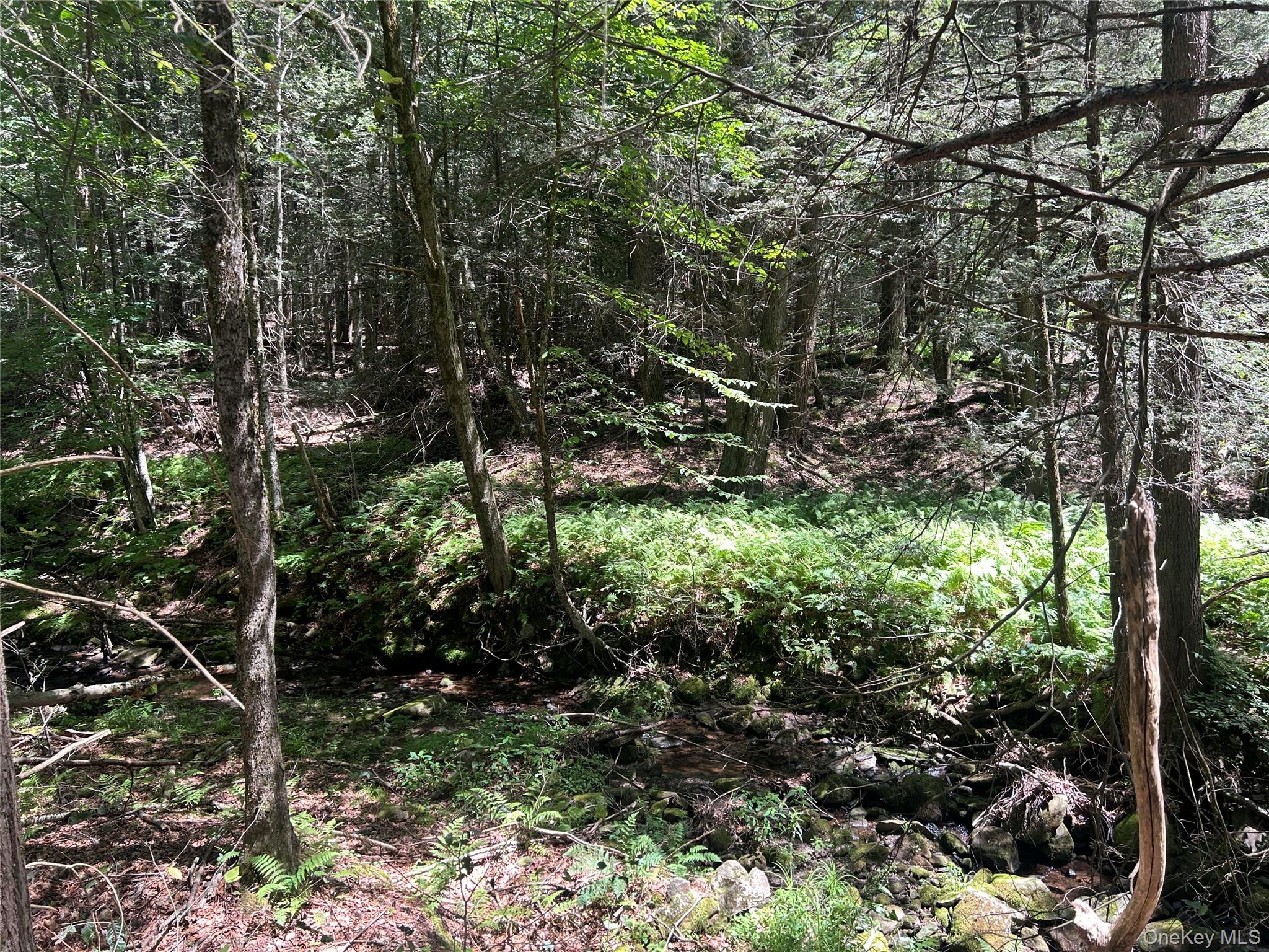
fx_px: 953
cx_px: 634
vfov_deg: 53.1
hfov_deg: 67.3
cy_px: 476
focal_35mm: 26
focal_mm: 5.7
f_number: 1.5
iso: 32
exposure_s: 1/145
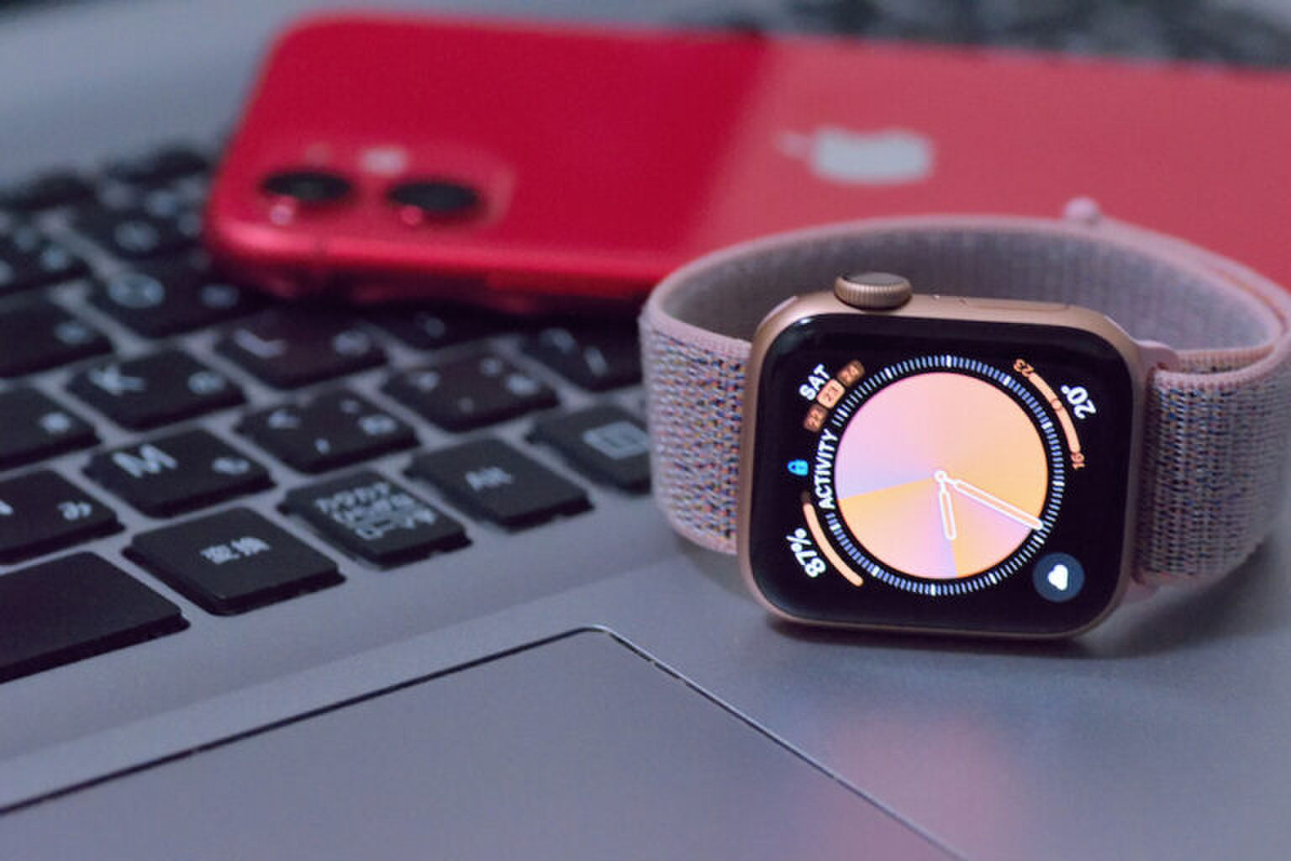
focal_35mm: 135
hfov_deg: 15.2
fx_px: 4841
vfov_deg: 10.2
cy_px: 430
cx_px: 646
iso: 4000
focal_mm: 90
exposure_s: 1/40
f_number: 8
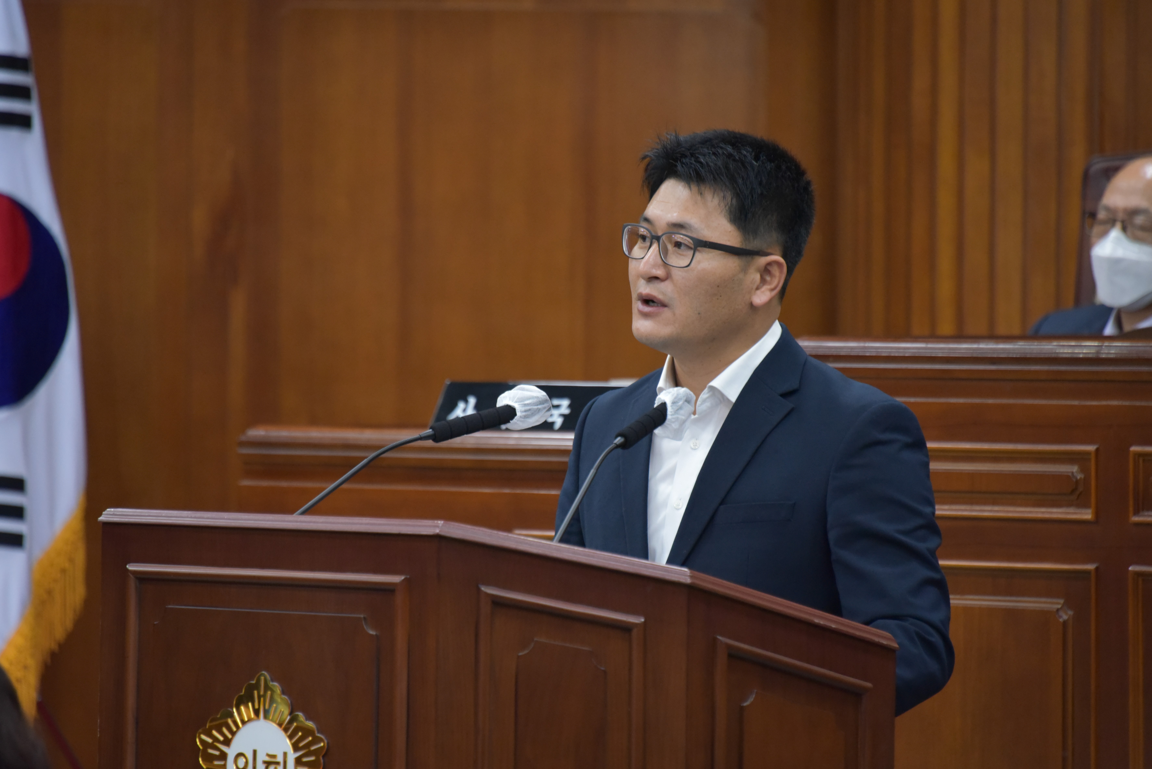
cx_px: 576
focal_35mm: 300
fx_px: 9603
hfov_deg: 6.9
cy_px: 384
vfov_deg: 4.6
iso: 3200
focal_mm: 300
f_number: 5.6
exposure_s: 1/125
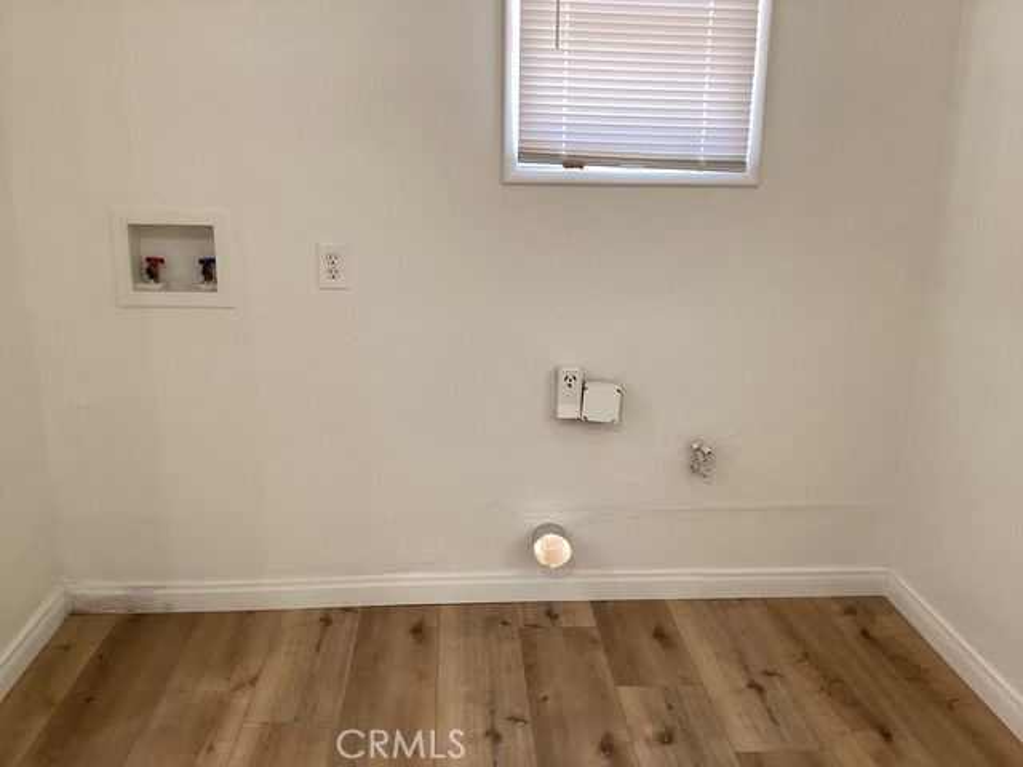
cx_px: 512
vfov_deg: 45.4
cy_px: 384
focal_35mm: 31
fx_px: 916
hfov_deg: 58.4
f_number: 2.4
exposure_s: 1/60
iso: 125
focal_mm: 3.3
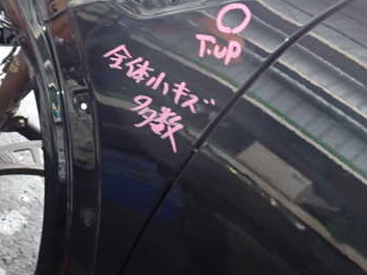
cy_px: 114
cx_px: 115
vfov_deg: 28.5
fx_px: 541
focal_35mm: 51
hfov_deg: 37.0
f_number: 2.3
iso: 500
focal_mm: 5.4
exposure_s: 1/30
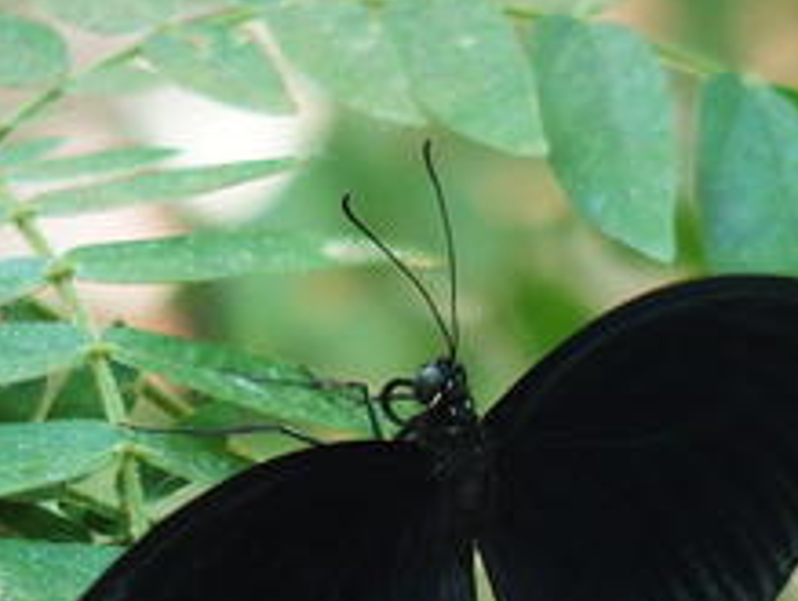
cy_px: 601
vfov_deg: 2.4
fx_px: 14224
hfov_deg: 3.2
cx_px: 313
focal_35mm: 616
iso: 500
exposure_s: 1/125
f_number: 2.8
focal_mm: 64.3
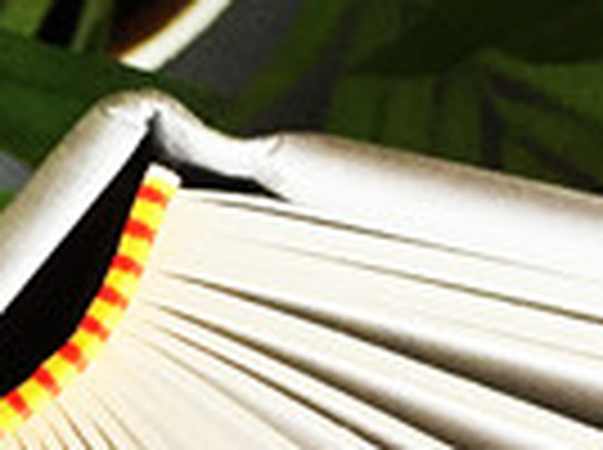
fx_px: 2973
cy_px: 567
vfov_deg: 8.5
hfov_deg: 11.4
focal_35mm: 171
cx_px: -72
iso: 80
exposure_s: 1/33
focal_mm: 4.15
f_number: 2.2
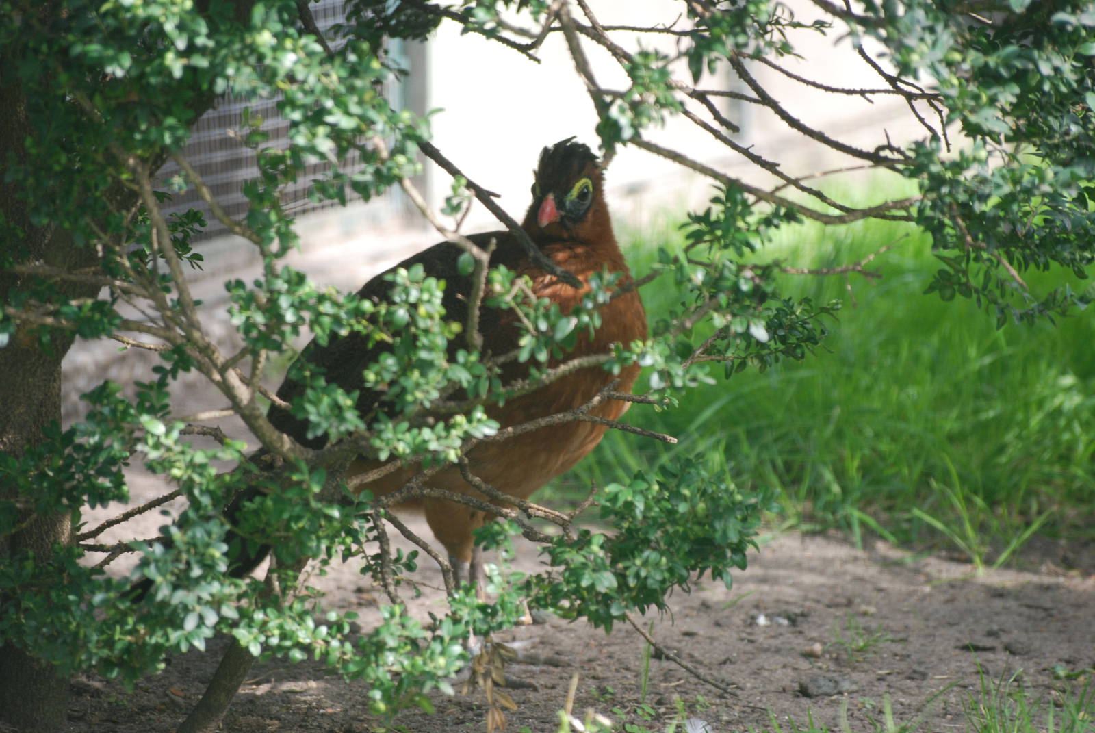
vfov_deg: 4.2
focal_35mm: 330
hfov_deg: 6.2
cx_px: 548
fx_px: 10049
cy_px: 366
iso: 400
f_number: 5.3
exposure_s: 1/160
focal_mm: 220
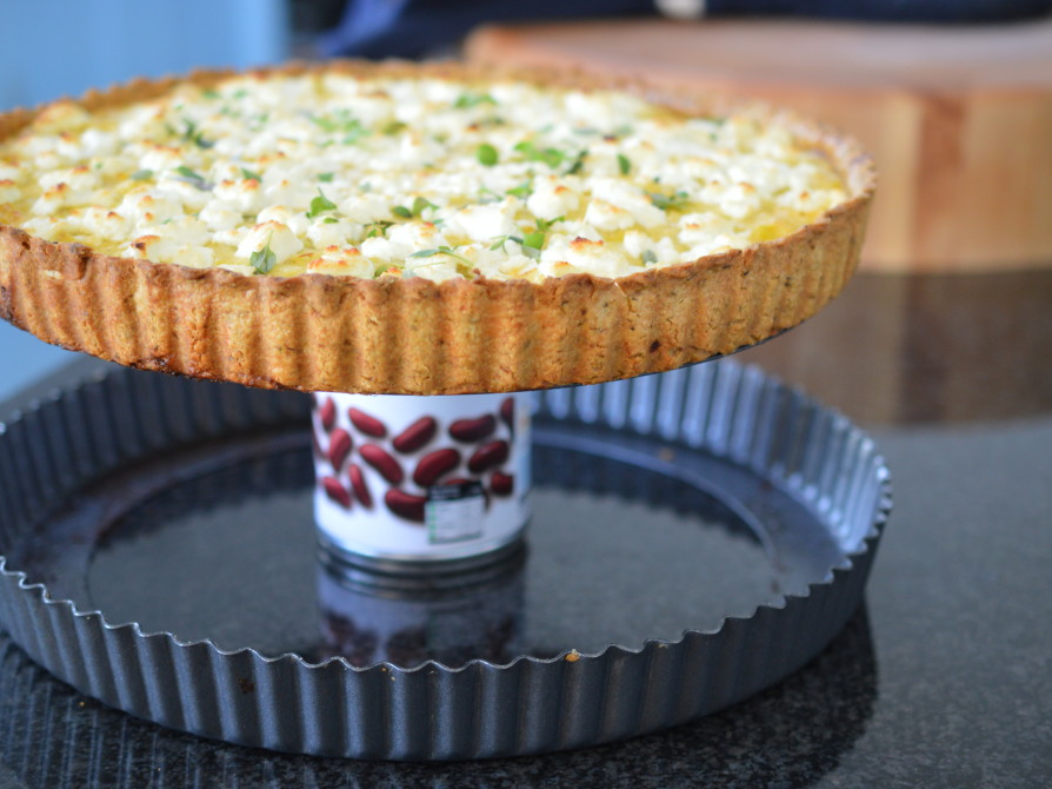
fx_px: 2005
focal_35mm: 66
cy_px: 398
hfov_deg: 29.4
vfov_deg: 22.2
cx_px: 555
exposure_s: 1/60
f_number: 2.8
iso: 640
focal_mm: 40
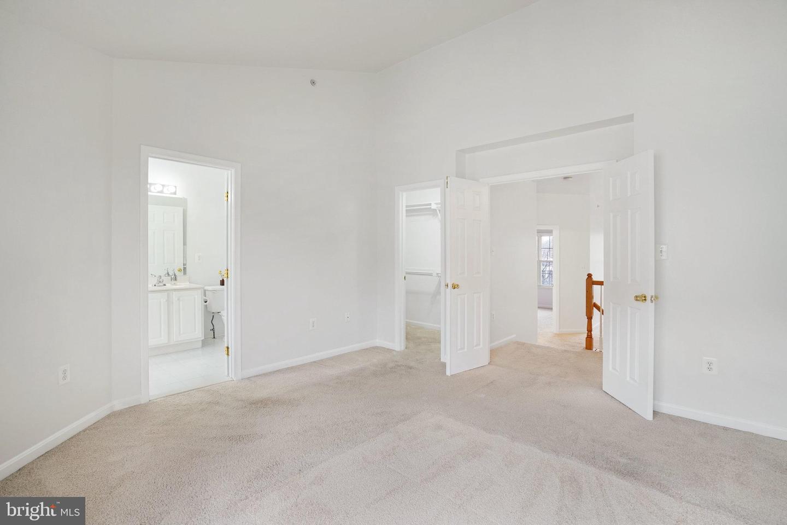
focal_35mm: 16
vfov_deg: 73.7
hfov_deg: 96.7
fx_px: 350
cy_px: 262
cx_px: 394
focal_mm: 16
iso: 1250
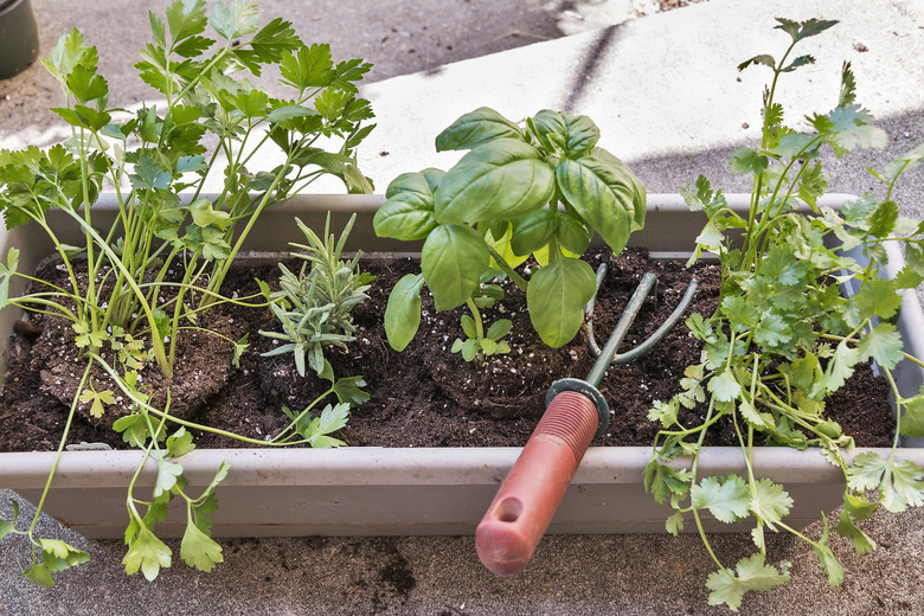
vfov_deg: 33.4
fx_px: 1027
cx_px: 462
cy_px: 308
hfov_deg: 48.5
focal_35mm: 40
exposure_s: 1/30
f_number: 8
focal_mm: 40
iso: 160
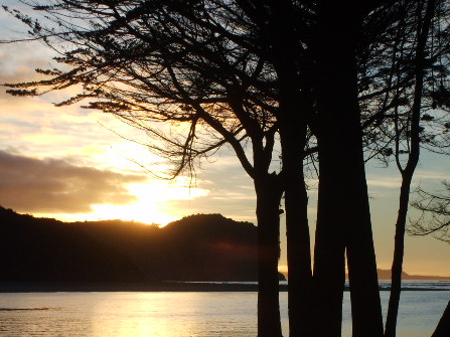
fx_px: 1508
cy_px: 231
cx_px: 184
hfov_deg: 17.0
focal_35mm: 116
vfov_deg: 12.7
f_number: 4.2
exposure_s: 1/750
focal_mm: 13.7
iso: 50
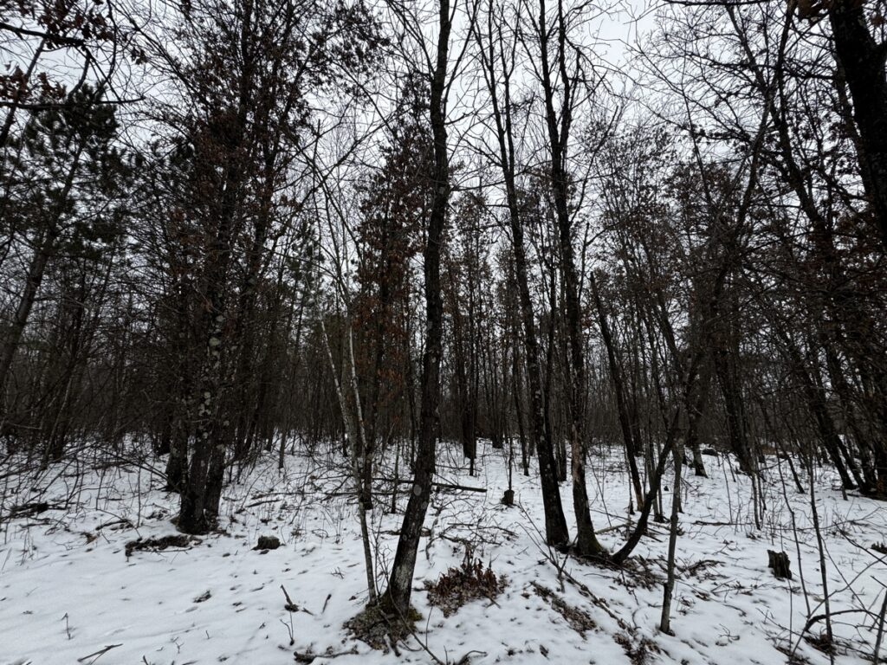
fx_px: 359
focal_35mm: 14
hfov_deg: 102.1
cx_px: 444
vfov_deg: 85.7
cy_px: 332
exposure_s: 1/190
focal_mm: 2.22
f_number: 2.2
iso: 40
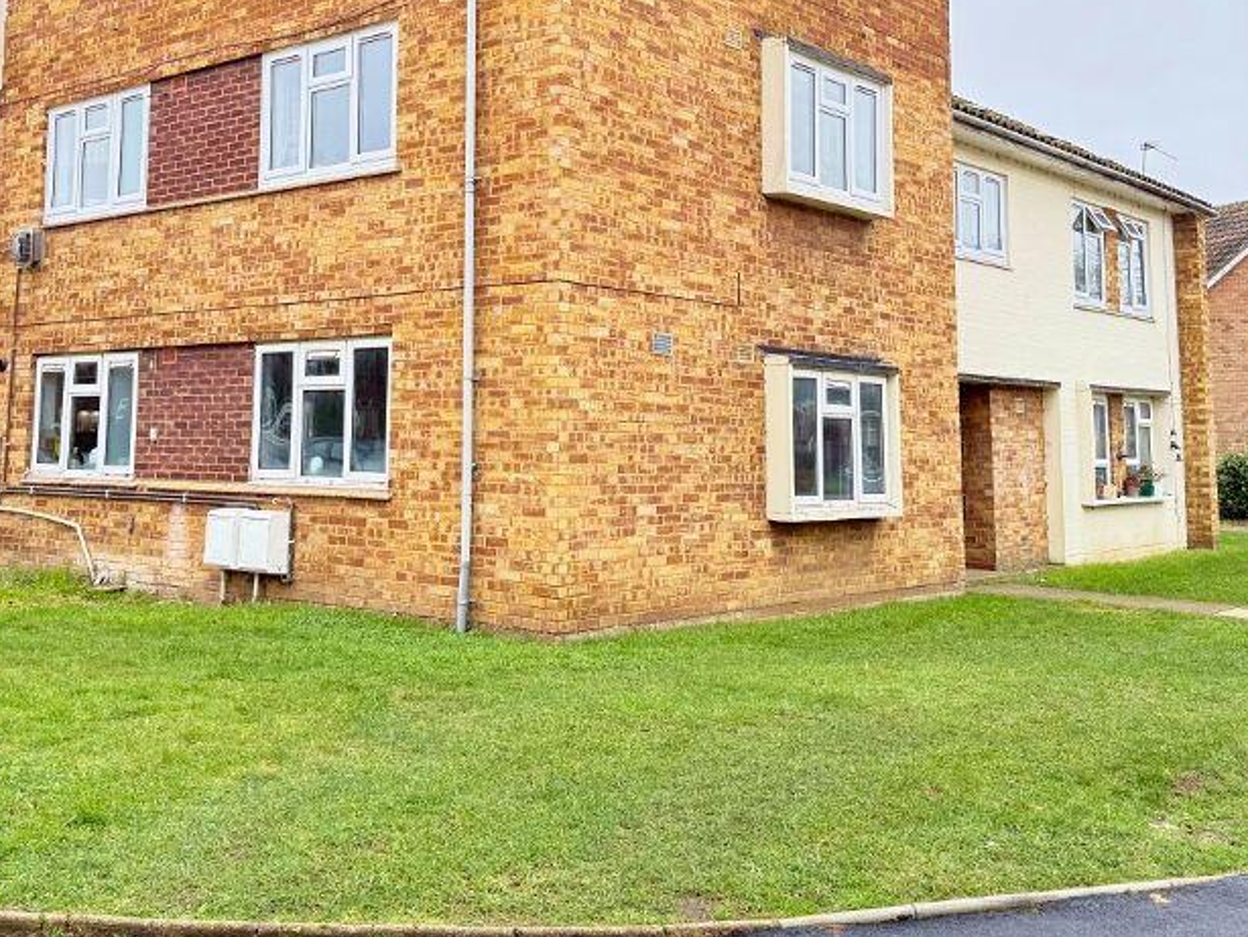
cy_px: 234
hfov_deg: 46.5
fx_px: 1443
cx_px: 496
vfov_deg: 35.2
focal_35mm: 40
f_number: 1.78
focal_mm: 6.76
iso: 100
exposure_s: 1/269
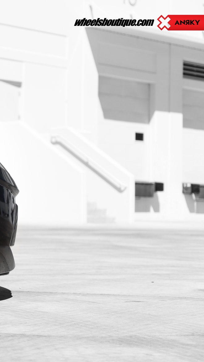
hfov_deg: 12.4
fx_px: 904
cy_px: 172
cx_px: -86
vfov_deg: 22.7
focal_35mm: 94
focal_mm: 55
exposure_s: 1/640
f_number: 4
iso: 100
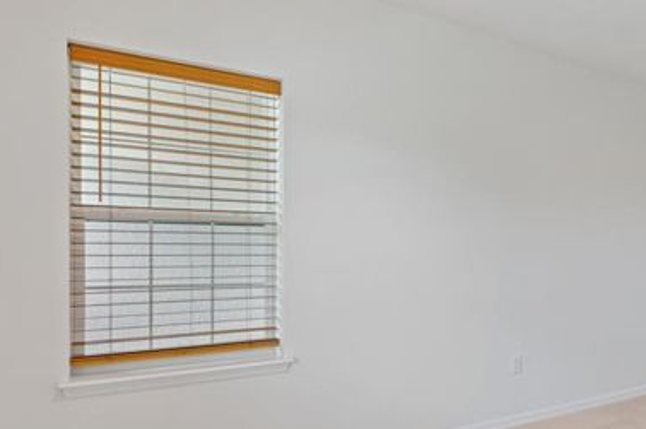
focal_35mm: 28
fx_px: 502
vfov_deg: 46.1
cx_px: 502
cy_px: 250
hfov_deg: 61.0
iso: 400
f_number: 4.5
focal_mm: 10
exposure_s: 1/13
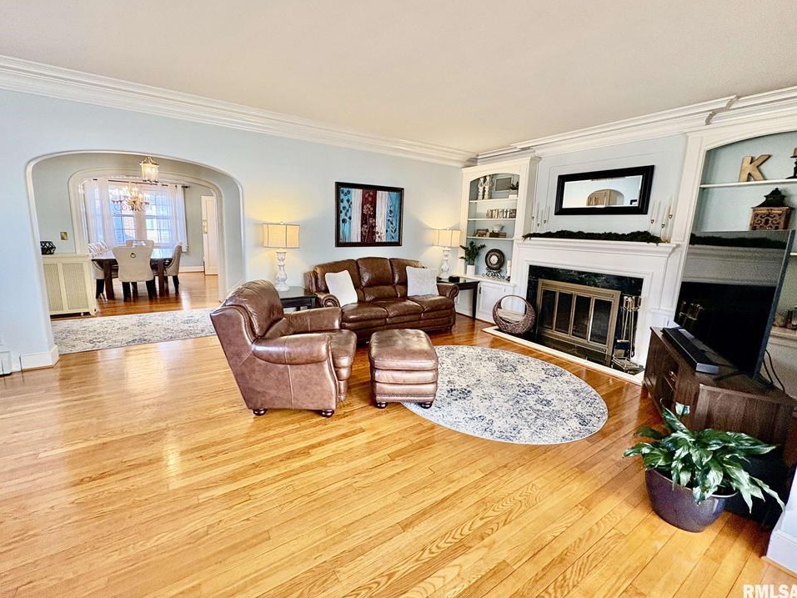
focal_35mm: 15
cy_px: 285
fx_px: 345
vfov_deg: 81.7
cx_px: 379
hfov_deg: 98.1
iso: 200
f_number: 2.2
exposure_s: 1/60
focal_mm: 2.22
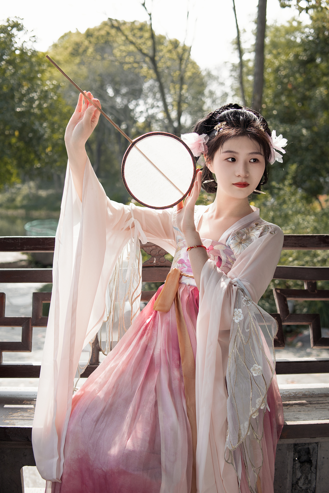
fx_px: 617
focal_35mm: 45
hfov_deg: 29.9
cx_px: 164
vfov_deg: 43.6
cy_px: 246
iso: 100
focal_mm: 30
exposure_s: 1/800
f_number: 2.2
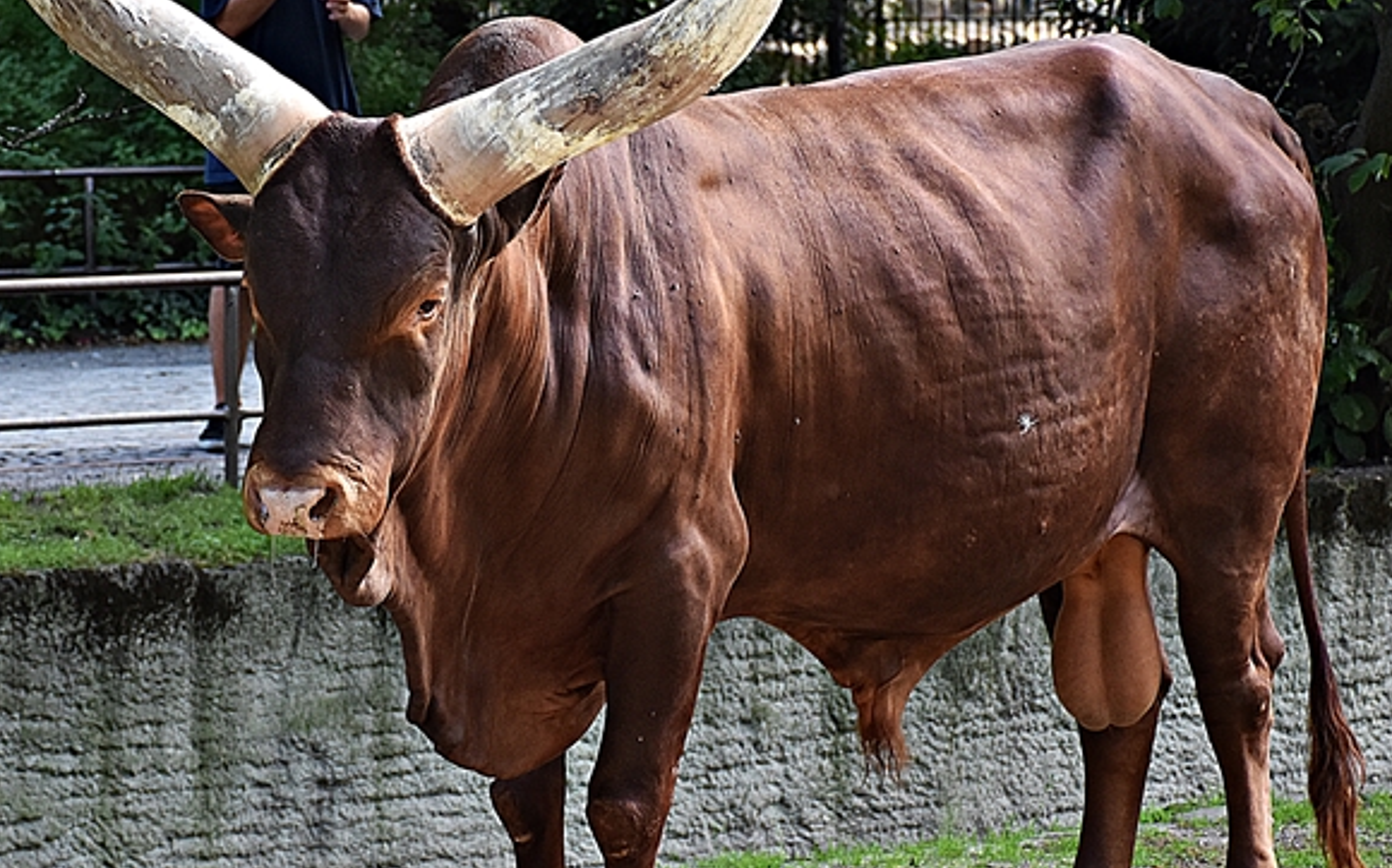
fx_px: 8191
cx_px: 550
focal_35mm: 216
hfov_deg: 9.7
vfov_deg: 6.1
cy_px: 514
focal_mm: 80
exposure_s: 1/250
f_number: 5.3
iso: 800
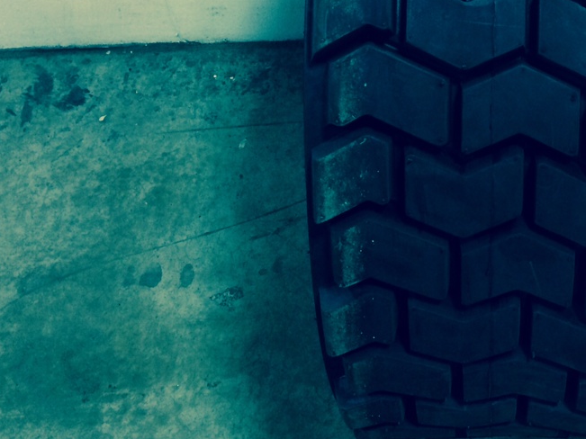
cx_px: 532
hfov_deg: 31.1
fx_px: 999
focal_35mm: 59
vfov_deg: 24.2
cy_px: 52
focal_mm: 4.12
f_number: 2.2
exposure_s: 1/30
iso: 160
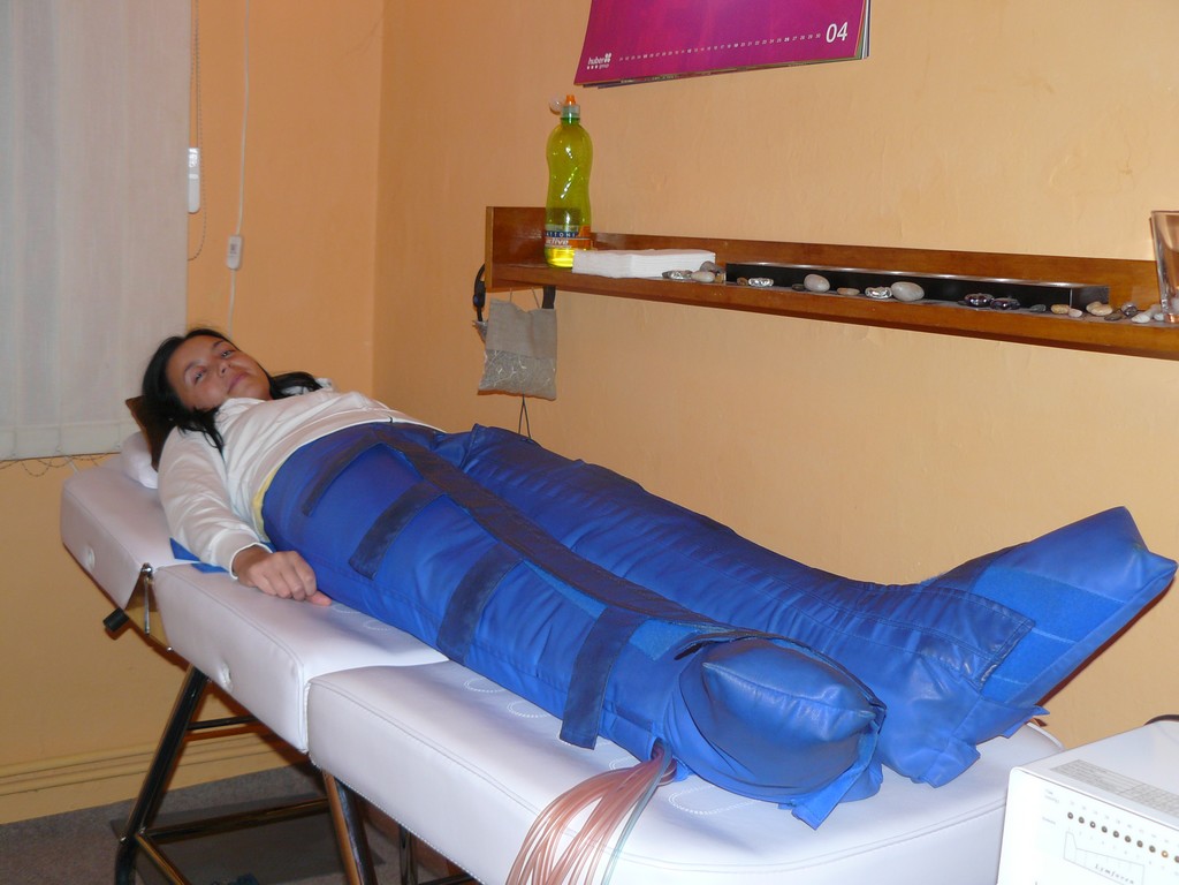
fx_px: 1396
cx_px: 590
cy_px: 442
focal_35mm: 41
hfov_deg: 45.8
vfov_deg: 35.1
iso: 100
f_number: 2.8
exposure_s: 1/20
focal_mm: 6.8
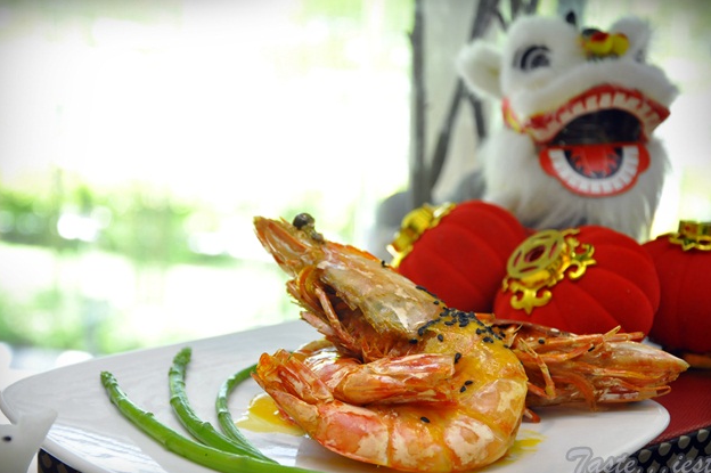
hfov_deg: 27.0
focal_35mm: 75
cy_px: 244
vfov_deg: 18.2
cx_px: 349
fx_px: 1480
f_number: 5
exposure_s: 1/80
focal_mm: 48
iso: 800
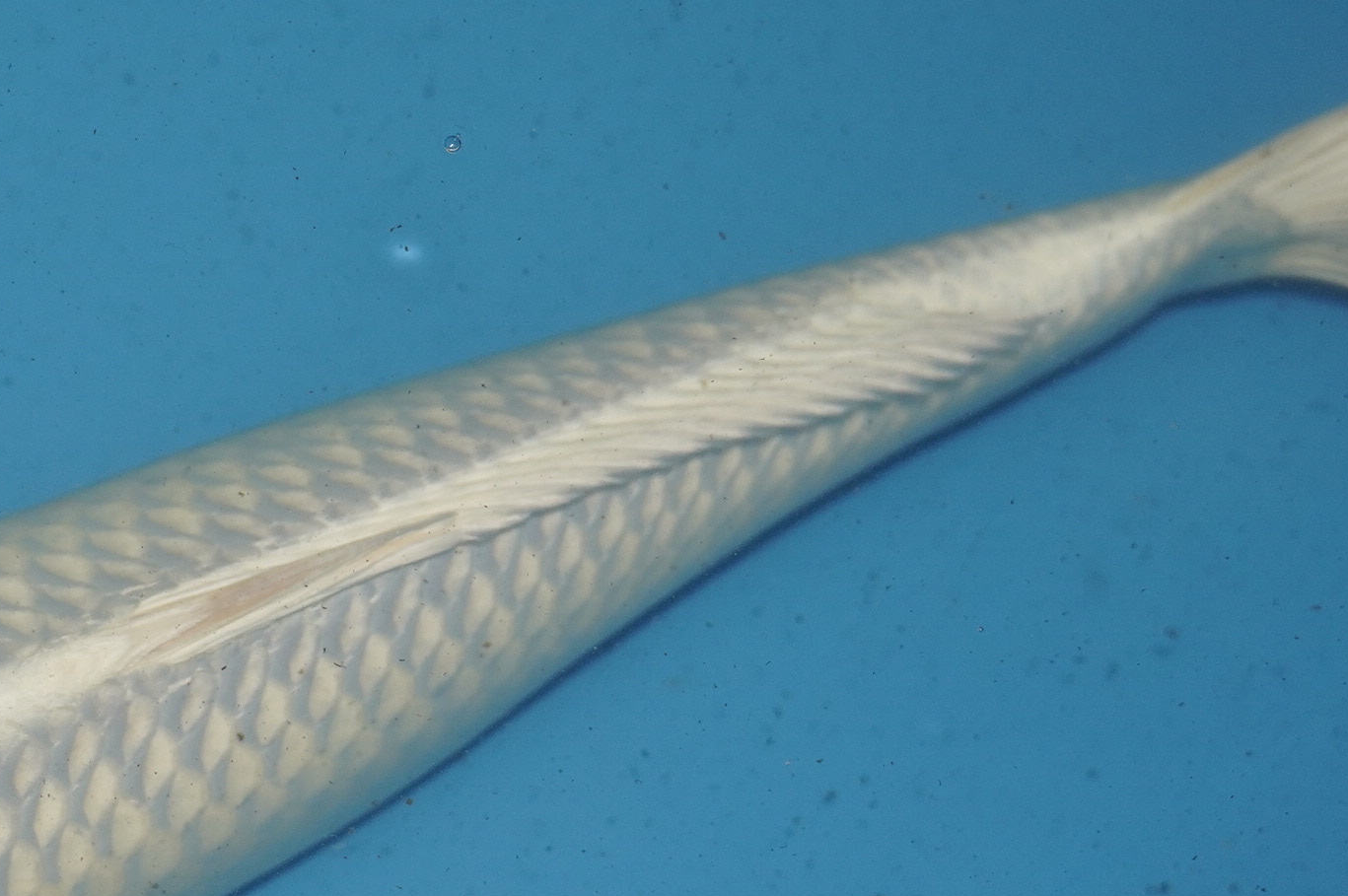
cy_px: 718
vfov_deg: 11.2
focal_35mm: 122
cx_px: 317
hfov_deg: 16.7
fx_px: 4568
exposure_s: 1/160
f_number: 4.5
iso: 640
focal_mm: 37
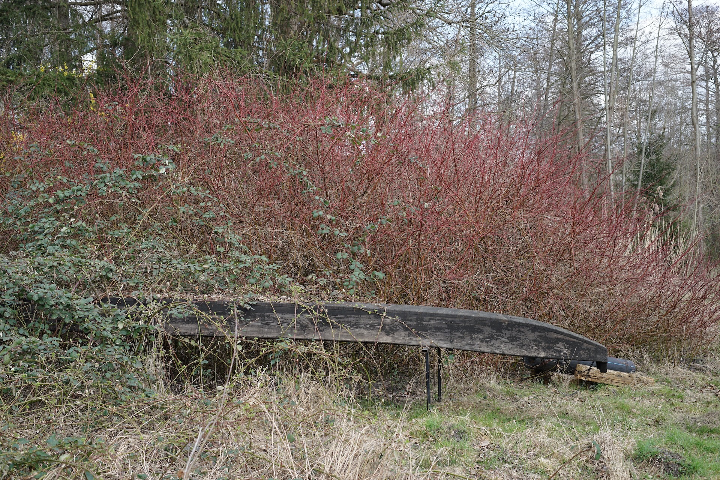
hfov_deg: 39.6
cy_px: 240
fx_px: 1000
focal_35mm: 50
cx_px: 360
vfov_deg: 27.0
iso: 200
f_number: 5.6
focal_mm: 50
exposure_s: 1/200
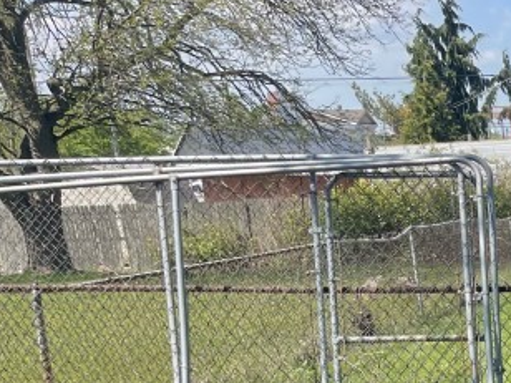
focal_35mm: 83
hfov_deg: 19.3
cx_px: 848
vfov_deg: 16.2
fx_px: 1225
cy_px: 580
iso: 32
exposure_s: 1/1109
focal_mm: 5.1
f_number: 1.6
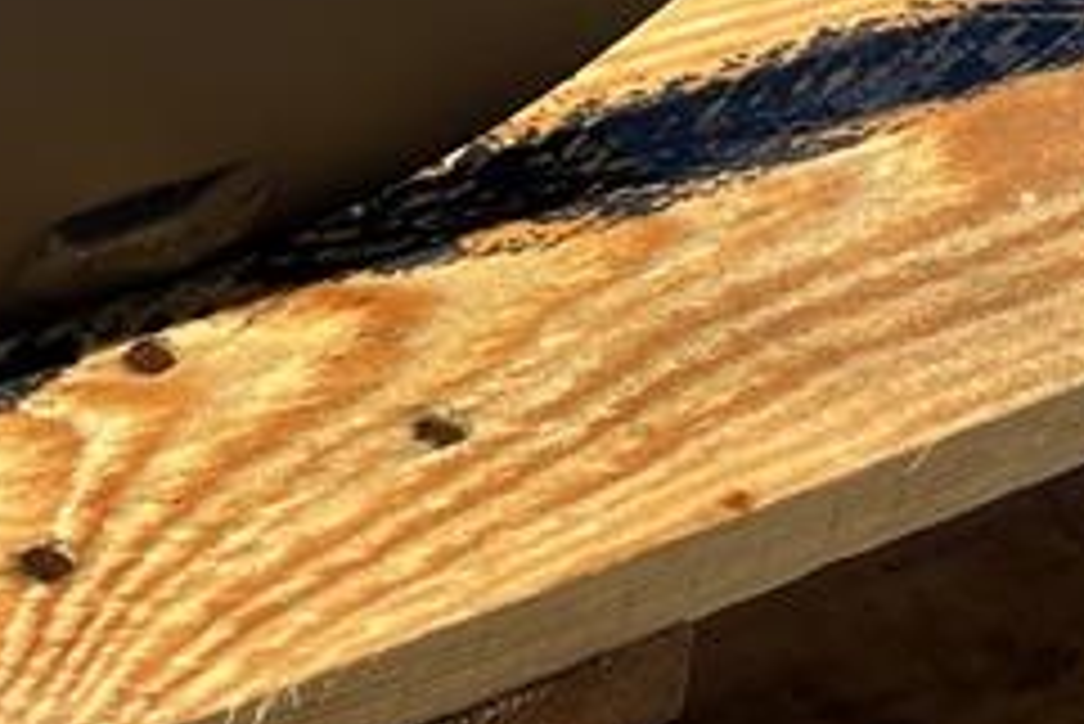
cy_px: -863
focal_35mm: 115
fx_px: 3465
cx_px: -360
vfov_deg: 10.6
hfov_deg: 16.7
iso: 50
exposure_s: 1/2024
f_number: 1.6
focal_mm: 5.1
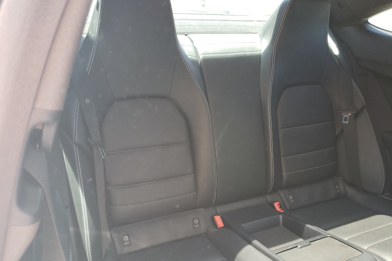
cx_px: 193
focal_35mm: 28
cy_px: 151
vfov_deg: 46.2
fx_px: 305
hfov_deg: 65.5
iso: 161
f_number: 1.5
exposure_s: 1/50
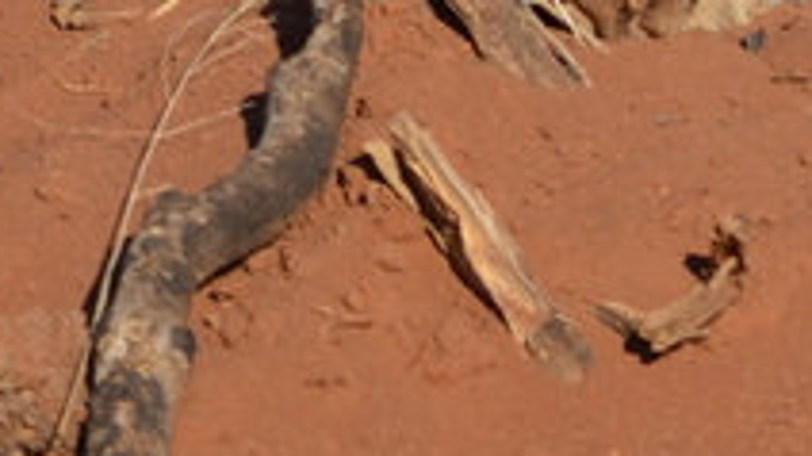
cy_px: -981
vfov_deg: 0.7
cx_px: 2026
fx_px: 36649
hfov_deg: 1.3
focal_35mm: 1703
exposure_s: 1/800
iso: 200
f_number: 7.1
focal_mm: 180
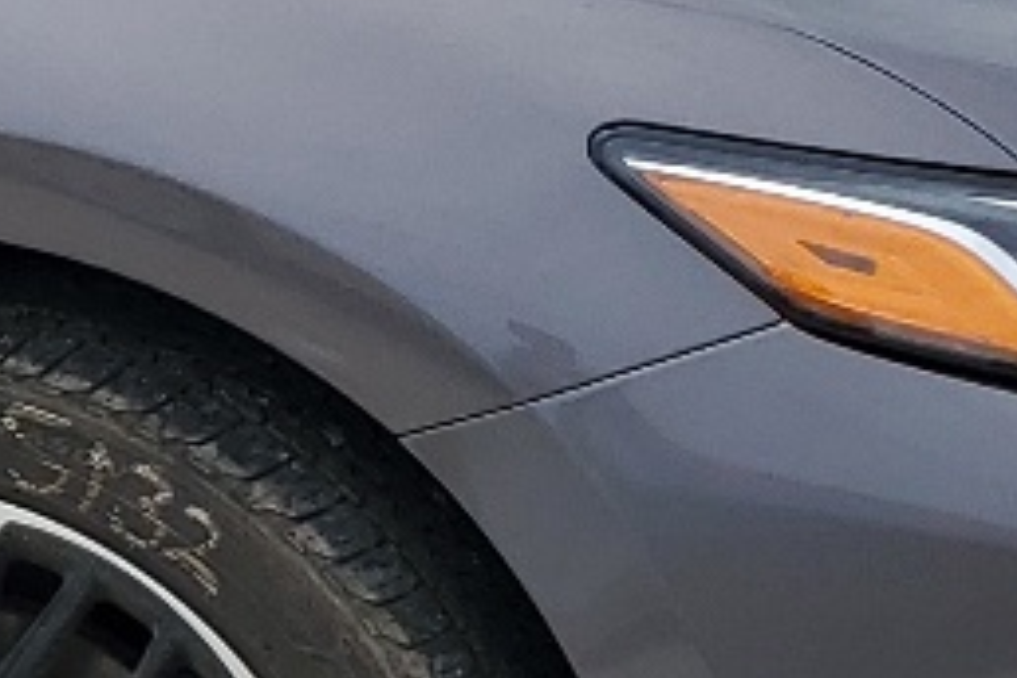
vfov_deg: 8.2
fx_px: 4746
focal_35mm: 168
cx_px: -820
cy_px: 244
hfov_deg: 11.4
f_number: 1.5
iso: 50
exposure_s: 1/3333
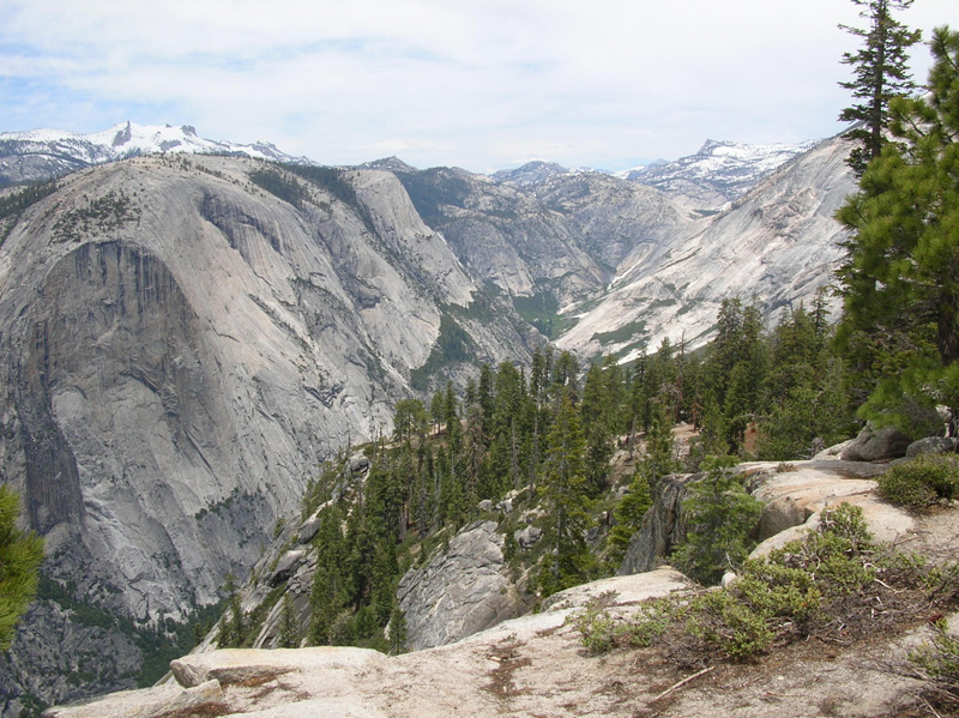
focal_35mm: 35
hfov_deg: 52.7
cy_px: 359
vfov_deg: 40.7
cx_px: 480
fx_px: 969
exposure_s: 1/335
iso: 50
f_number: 5.6
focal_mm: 5.8
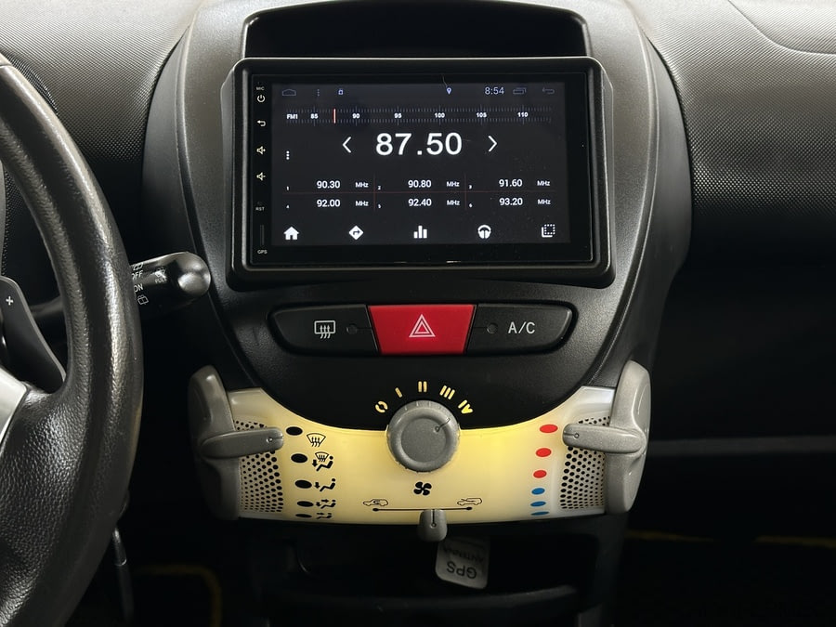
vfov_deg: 30.3
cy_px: 314
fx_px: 1159
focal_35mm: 48
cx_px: 418
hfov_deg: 39.7
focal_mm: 6.86
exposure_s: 1/50
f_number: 1.78
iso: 250
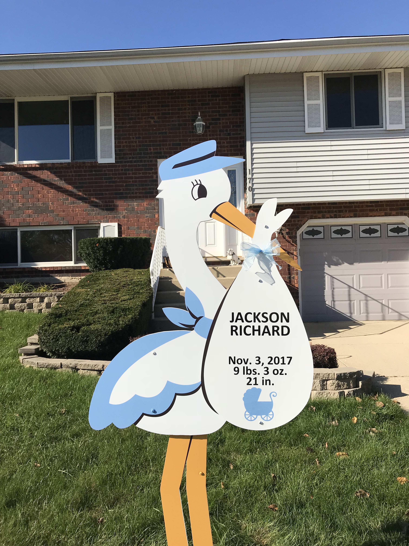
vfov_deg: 63.4
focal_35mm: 28
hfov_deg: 49.7
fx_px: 441
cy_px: 273
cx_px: 204
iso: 20
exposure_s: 1/3096
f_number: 1.8
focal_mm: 3.99
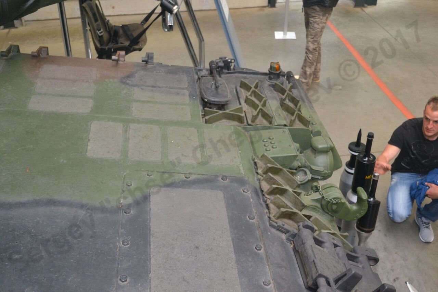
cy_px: 146
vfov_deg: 30.8
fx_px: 529
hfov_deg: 45.0
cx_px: 219
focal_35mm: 44
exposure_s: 1/60
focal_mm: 29
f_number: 4.5
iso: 1400
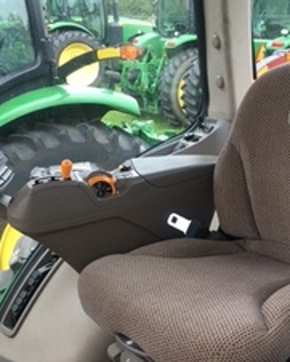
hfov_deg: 25.3
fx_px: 643
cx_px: 195
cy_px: 263
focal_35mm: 60
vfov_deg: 31.0
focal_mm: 4.15
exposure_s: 1/30
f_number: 2.2
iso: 40
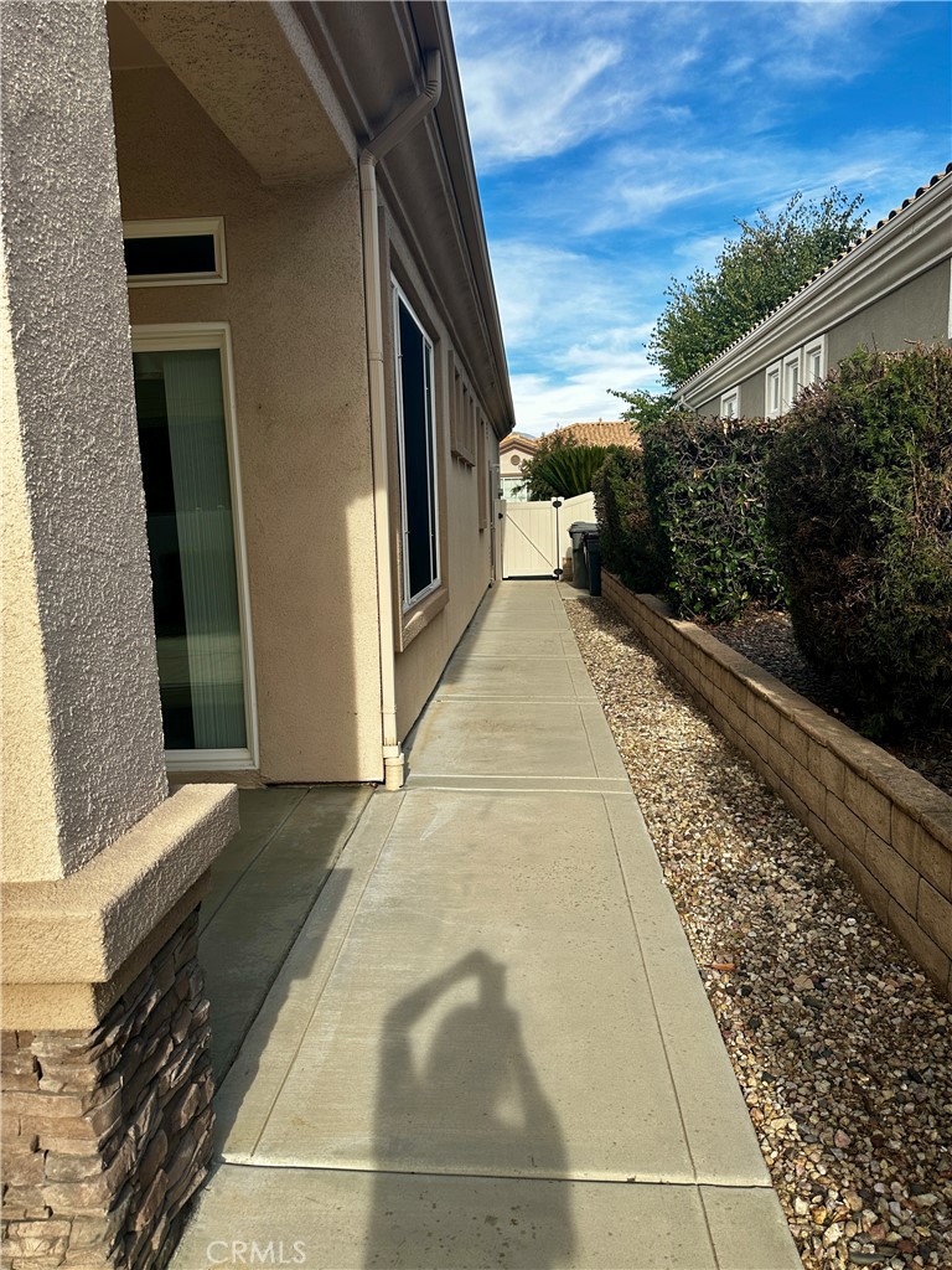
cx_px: 476
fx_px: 880
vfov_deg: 71.6
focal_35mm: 24
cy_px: 635
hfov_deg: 56.8
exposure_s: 1/2203
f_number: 1.78
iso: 80
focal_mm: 6.86
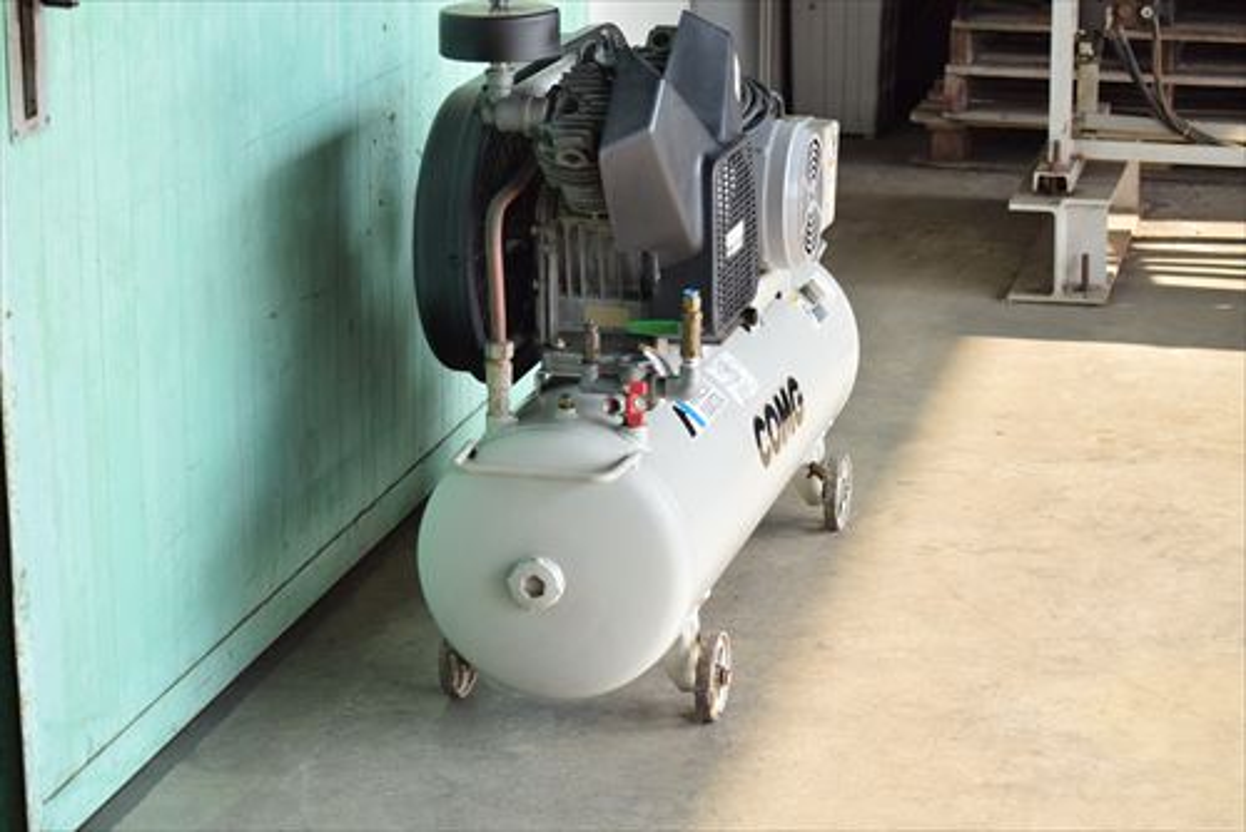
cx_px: 623
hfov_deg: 24.6
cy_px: 416
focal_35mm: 82
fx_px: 2857
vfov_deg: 16.6
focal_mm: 55
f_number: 6.3
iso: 1250
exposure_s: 1/1250
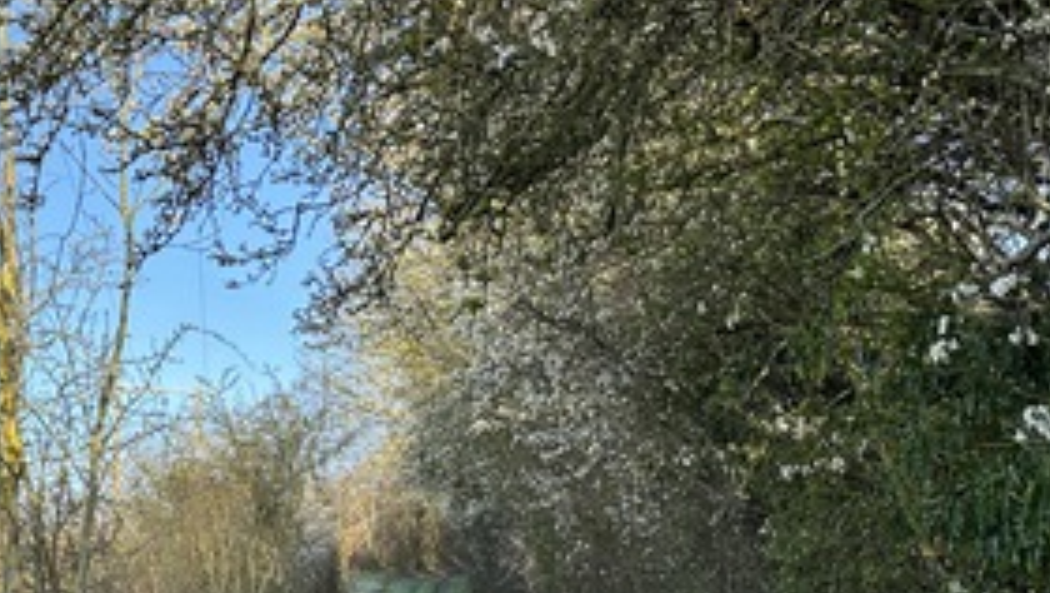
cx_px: 315
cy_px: 563
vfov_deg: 20.9
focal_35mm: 56
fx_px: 1560
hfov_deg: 36.6
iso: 80
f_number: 1.78
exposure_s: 1/1304
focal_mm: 6.86
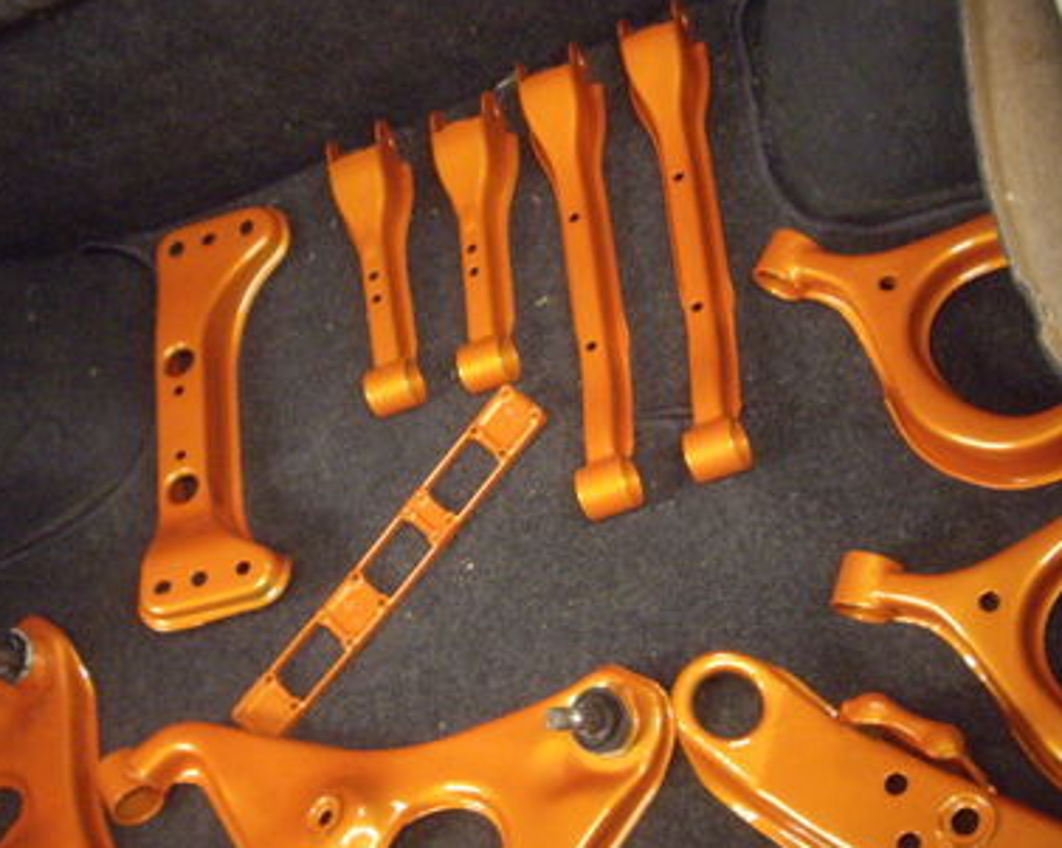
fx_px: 1979
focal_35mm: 63
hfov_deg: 30.0
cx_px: 524
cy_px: 448
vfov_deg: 24.2
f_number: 2.8
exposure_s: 1/40
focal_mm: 7.9
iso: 400
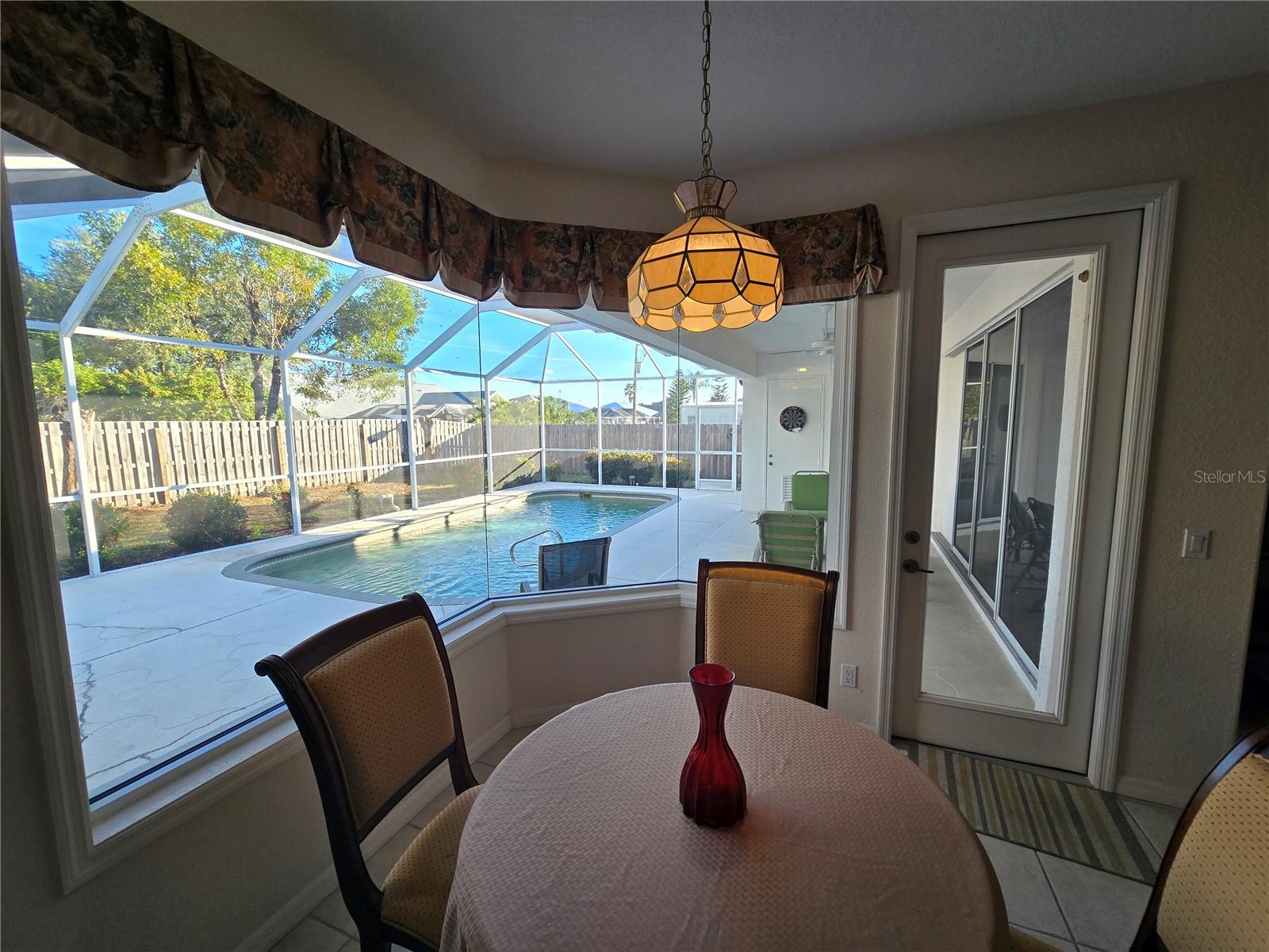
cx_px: 634
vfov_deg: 89.9
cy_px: 476
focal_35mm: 13
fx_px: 477
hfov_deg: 106.2
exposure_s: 1/145
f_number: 2.2
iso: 50
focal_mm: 2.2
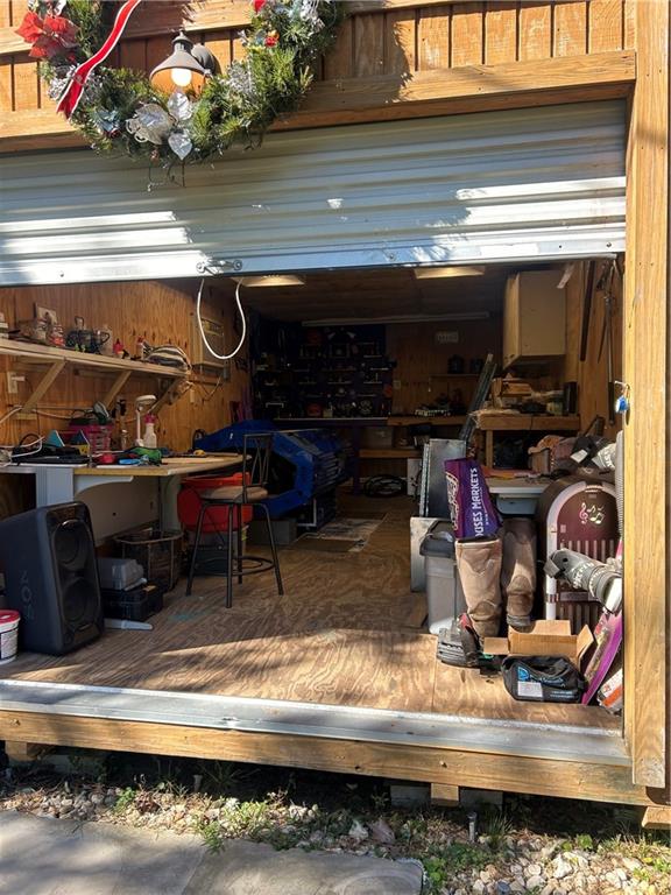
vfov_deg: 67.3
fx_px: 672
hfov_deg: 53.1
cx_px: 336
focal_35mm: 26
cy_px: 448
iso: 50
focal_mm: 5.7
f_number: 1.5
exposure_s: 1/607
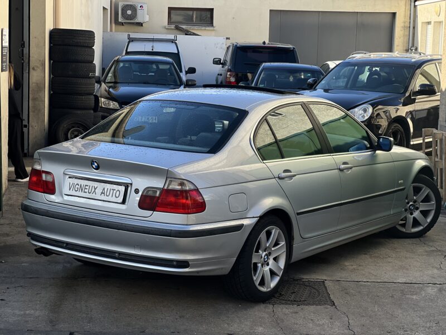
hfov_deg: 25.3
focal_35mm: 77
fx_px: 992
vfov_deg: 19.1
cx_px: 223
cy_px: 168
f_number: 2.8
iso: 25
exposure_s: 1/267
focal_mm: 9
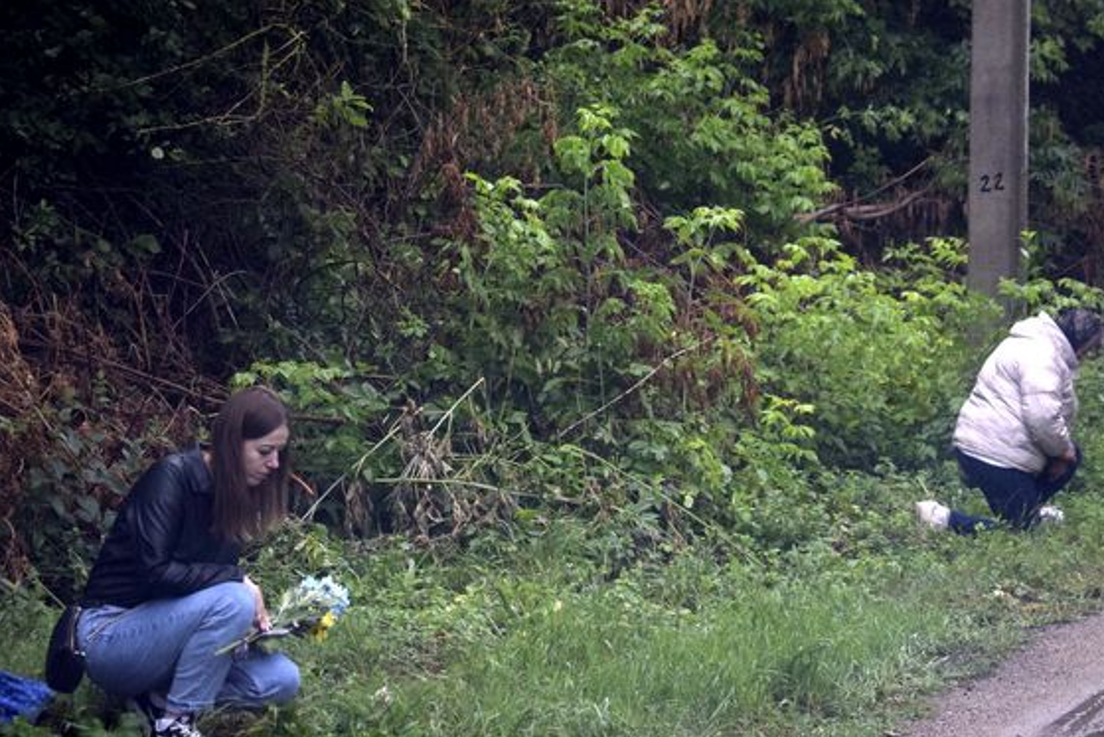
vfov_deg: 12.4
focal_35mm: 111
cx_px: 624
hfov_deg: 18.5
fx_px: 3395
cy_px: 303
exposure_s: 1/320
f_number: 5.6
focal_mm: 55
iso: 800
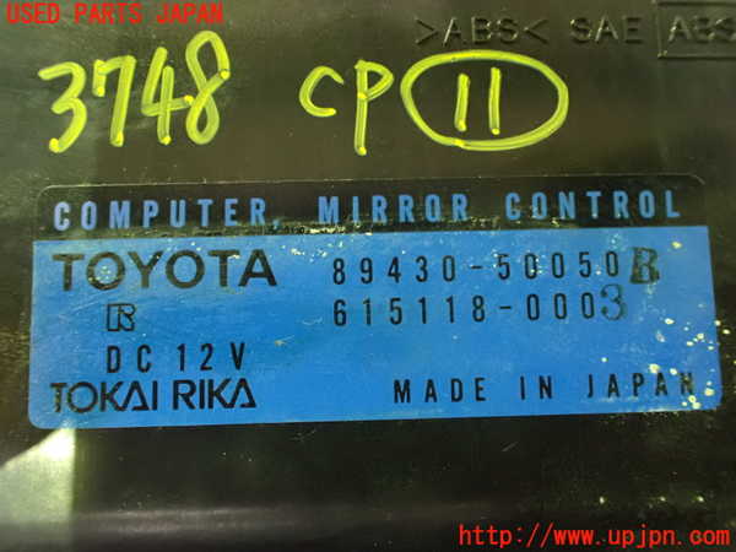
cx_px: 368
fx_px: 638
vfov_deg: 46.8
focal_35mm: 30
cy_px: 276
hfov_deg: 60.0
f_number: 2.3
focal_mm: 5.4
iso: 1600
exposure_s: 1/20
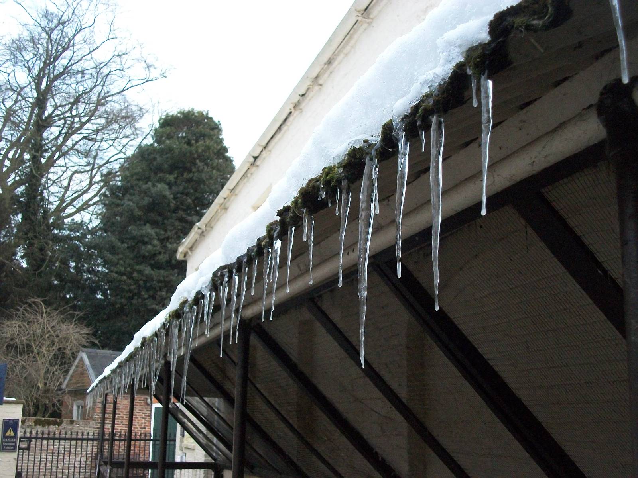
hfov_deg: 46.8
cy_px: 239
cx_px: 319
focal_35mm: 40
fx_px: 737
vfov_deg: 36.0
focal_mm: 7.1
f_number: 3.2
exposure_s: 1/500
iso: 475
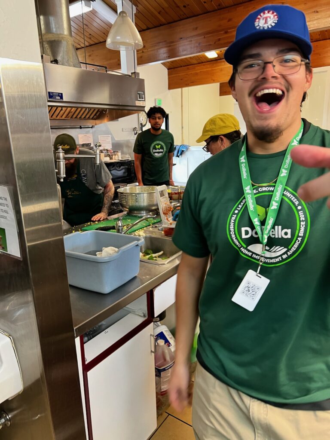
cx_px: 165
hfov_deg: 53.1
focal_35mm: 26
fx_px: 330
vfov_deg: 67.3
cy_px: 220
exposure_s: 1/60
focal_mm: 5.7
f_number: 1.5
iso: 160
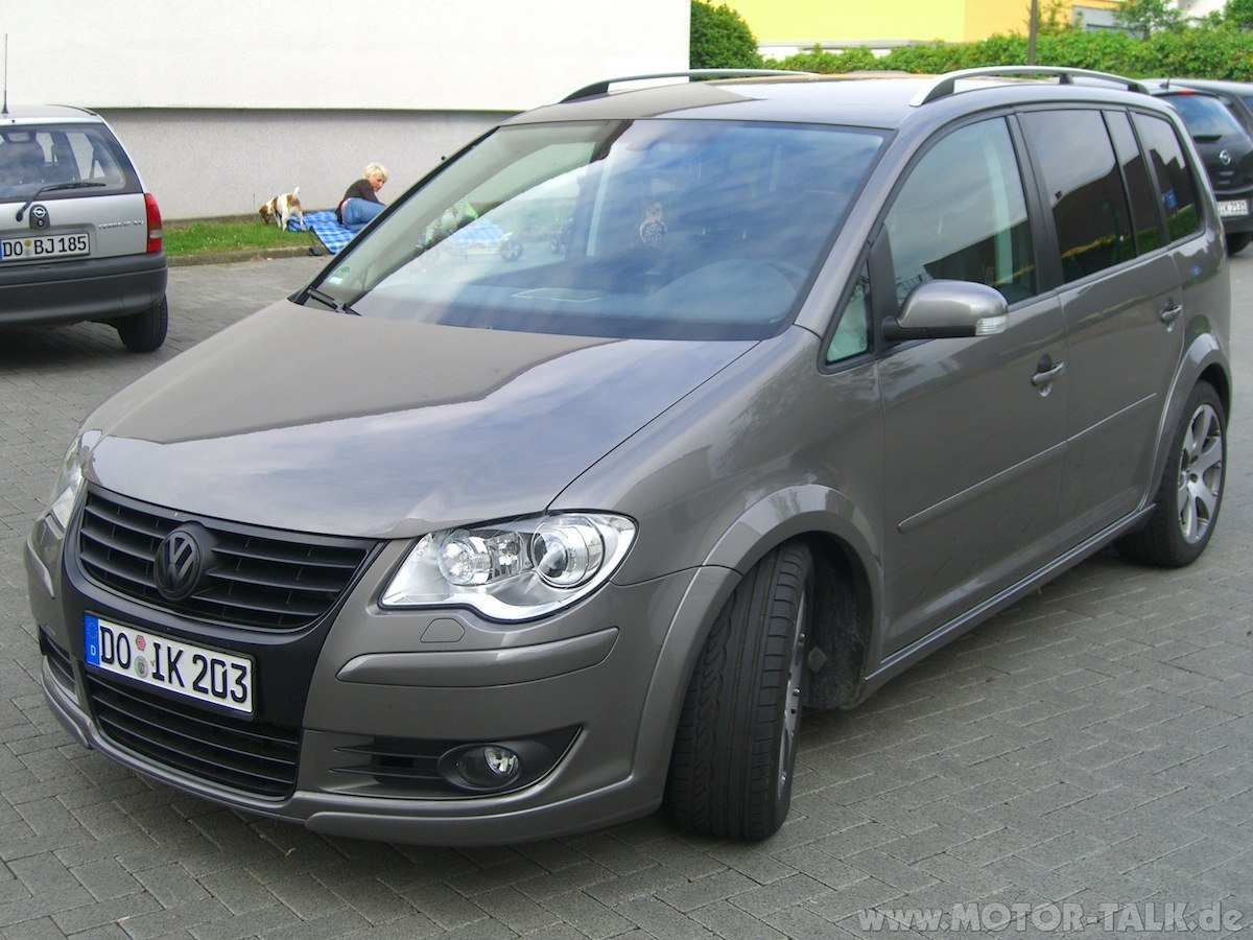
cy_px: 470
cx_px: 626
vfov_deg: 31.5
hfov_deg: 41.2
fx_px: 1665
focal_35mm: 46
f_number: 3.1
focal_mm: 9.5
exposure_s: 1/250
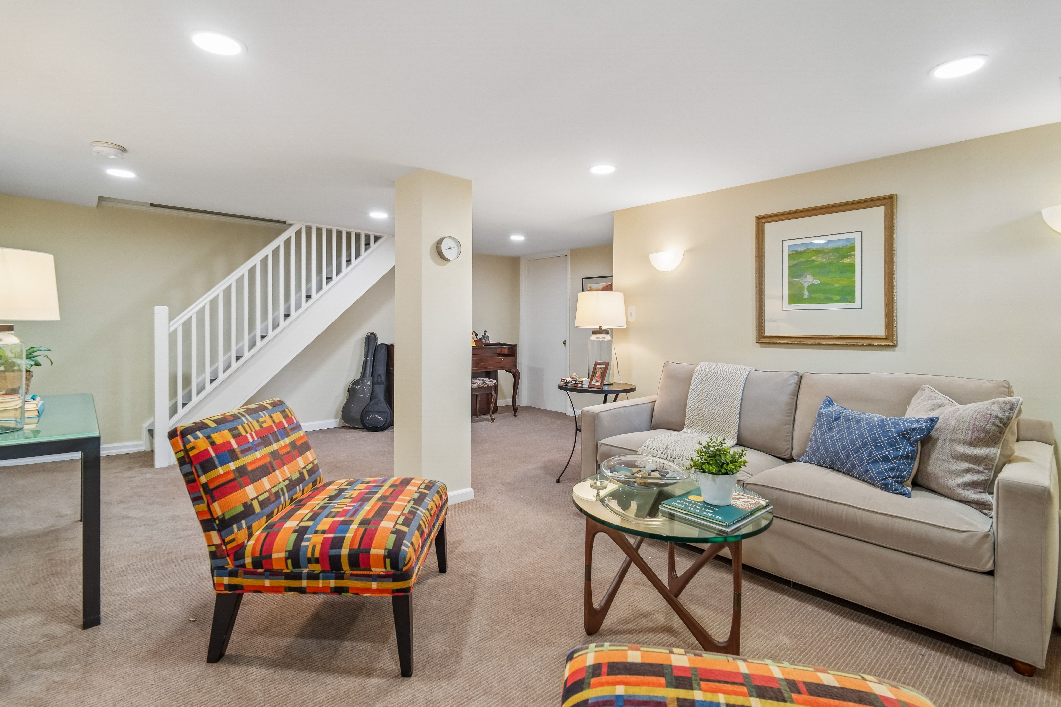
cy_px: 354
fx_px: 472
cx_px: 530
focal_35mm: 16
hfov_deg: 96.7
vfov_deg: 73.7
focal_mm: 16
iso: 400
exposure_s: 1/10
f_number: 8
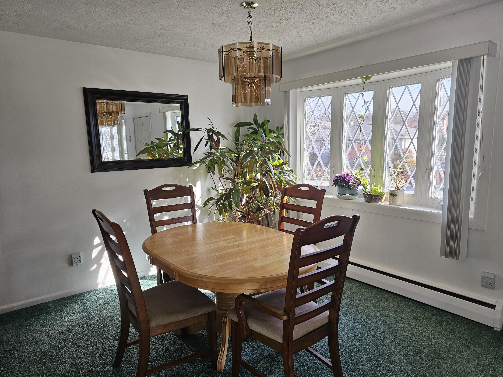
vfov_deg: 56.8
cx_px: 252
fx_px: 349
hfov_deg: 71.6
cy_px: 194
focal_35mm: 24
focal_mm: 6.3
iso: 100
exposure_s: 1/120
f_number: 1.7
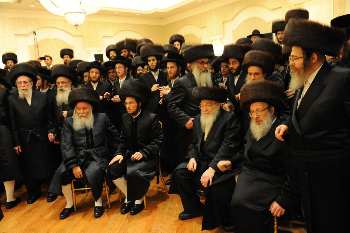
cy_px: 116
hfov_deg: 65.5
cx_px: 175
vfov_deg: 46.3
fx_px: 272
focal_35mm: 28
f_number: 4.5
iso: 3200
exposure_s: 1/100
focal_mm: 28
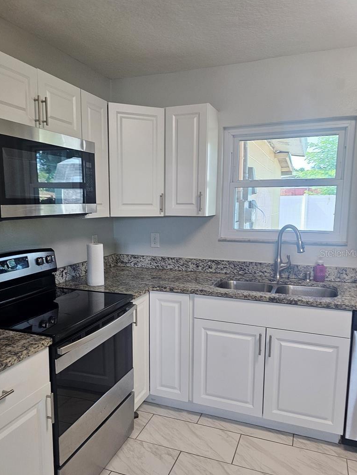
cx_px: 155
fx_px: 371
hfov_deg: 51.2
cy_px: 253
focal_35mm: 27
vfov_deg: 65.2
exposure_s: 1/120
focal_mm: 6.3
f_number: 1.7
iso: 200
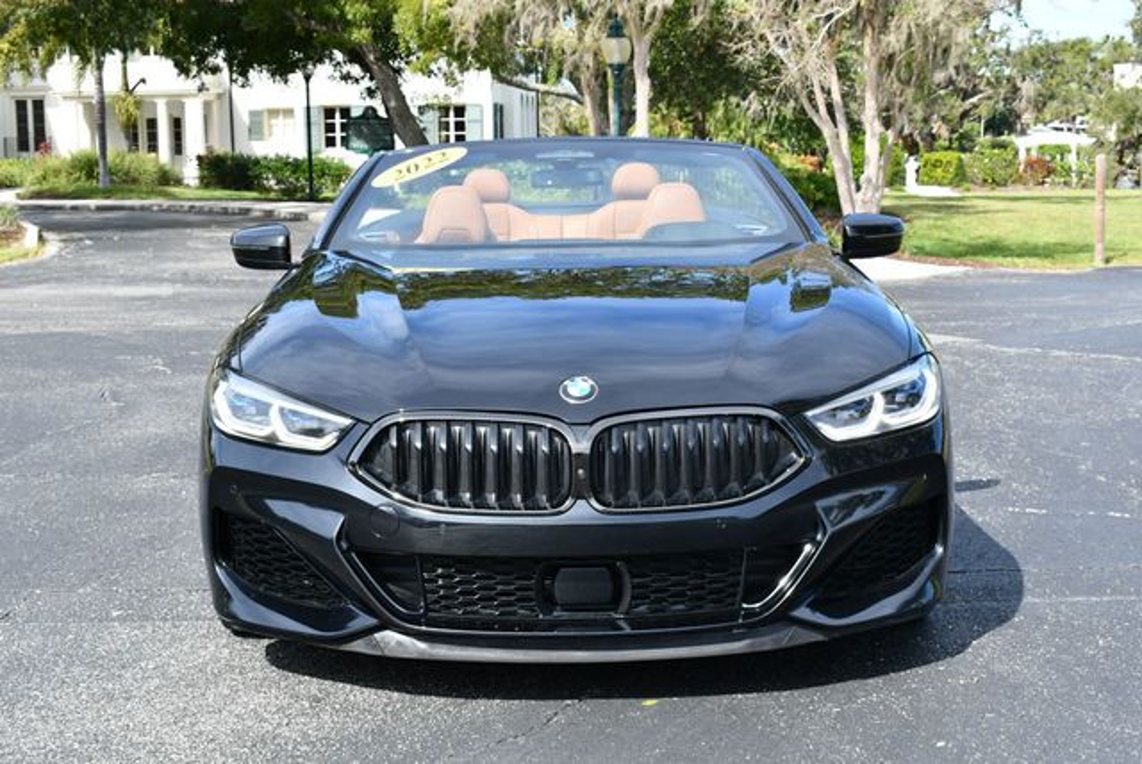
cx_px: 571
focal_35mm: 60
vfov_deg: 22.7
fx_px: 1905
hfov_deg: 33.4
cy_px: 382
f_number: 8
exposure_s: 1/250
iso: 200
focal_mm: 30
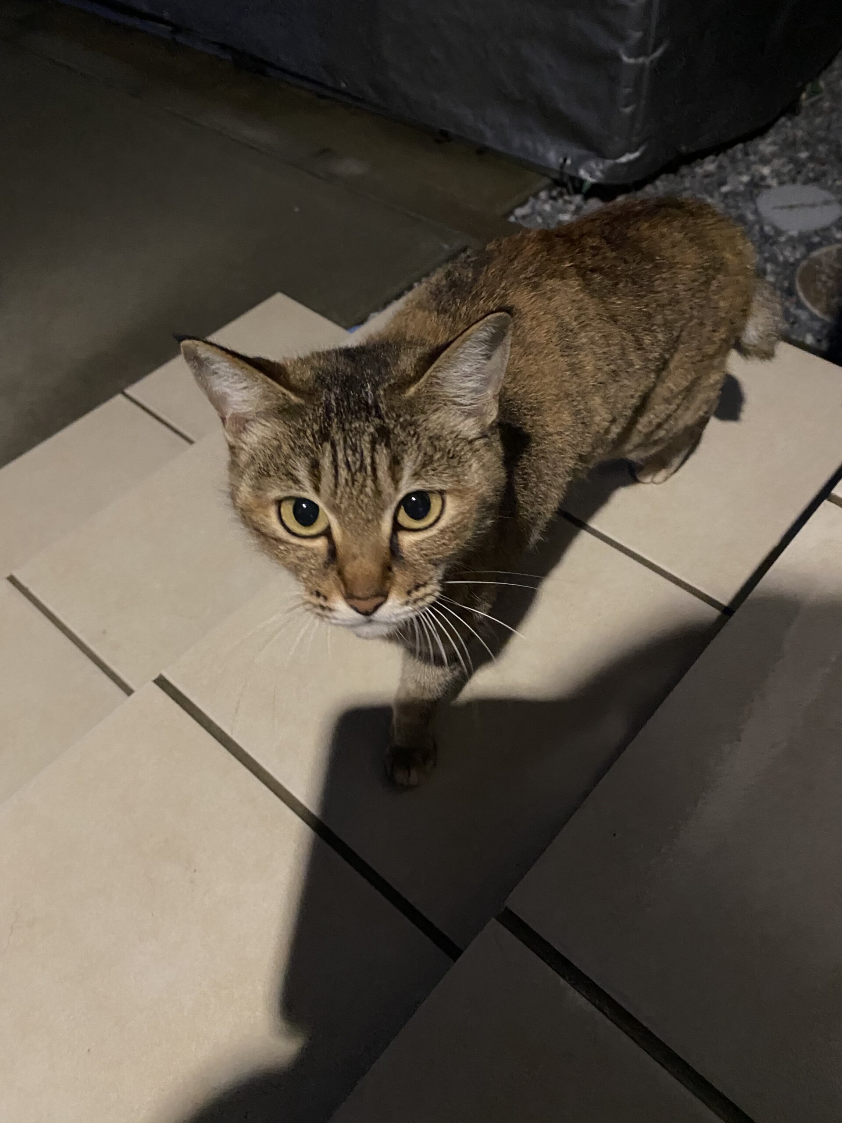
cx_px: 421
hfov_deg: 53.1
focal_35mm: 26
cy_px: 562
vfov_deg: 67.3
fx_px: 843
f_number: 1.8
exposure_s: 1/30
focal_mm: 4.25
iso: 1000
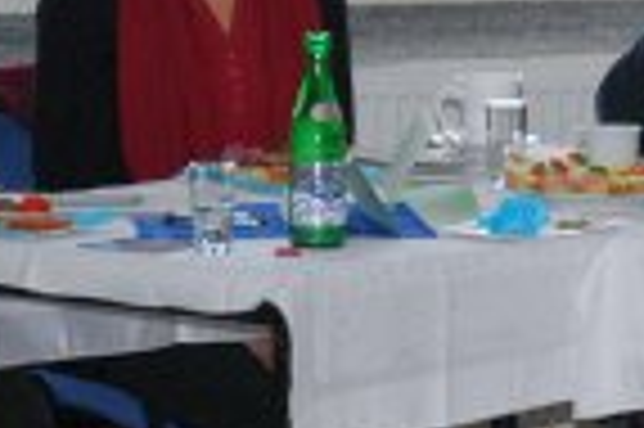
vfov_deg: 4.6
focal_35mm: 301
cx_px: 667
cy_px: 275
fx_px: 5378
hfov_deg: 6.8
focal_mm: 52
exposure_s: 1/60
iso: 500
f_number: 5
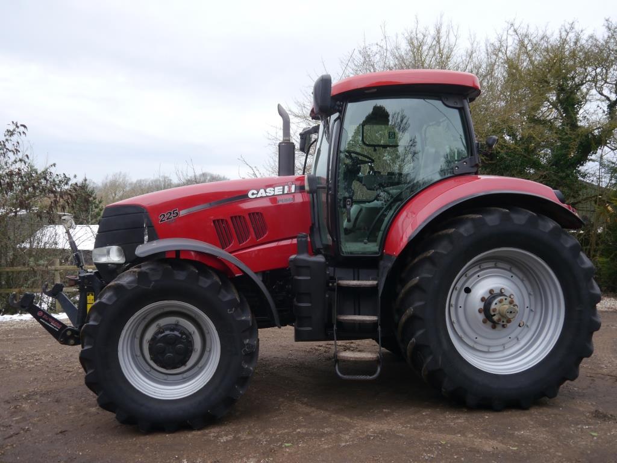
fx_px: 570
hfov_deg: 56.8
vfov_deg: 44.2
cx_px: 308
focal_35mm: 32
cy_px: 232
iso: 160
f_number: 3.9
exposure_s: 1/80
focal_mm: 16
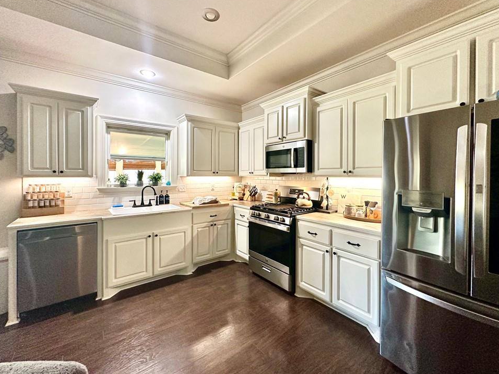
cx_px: 247
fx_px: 216
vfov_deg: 81.7
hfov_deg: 98.2
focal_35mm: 15
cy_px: 176
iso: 250
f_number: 2.2
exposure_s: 1/120
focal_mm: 2.22
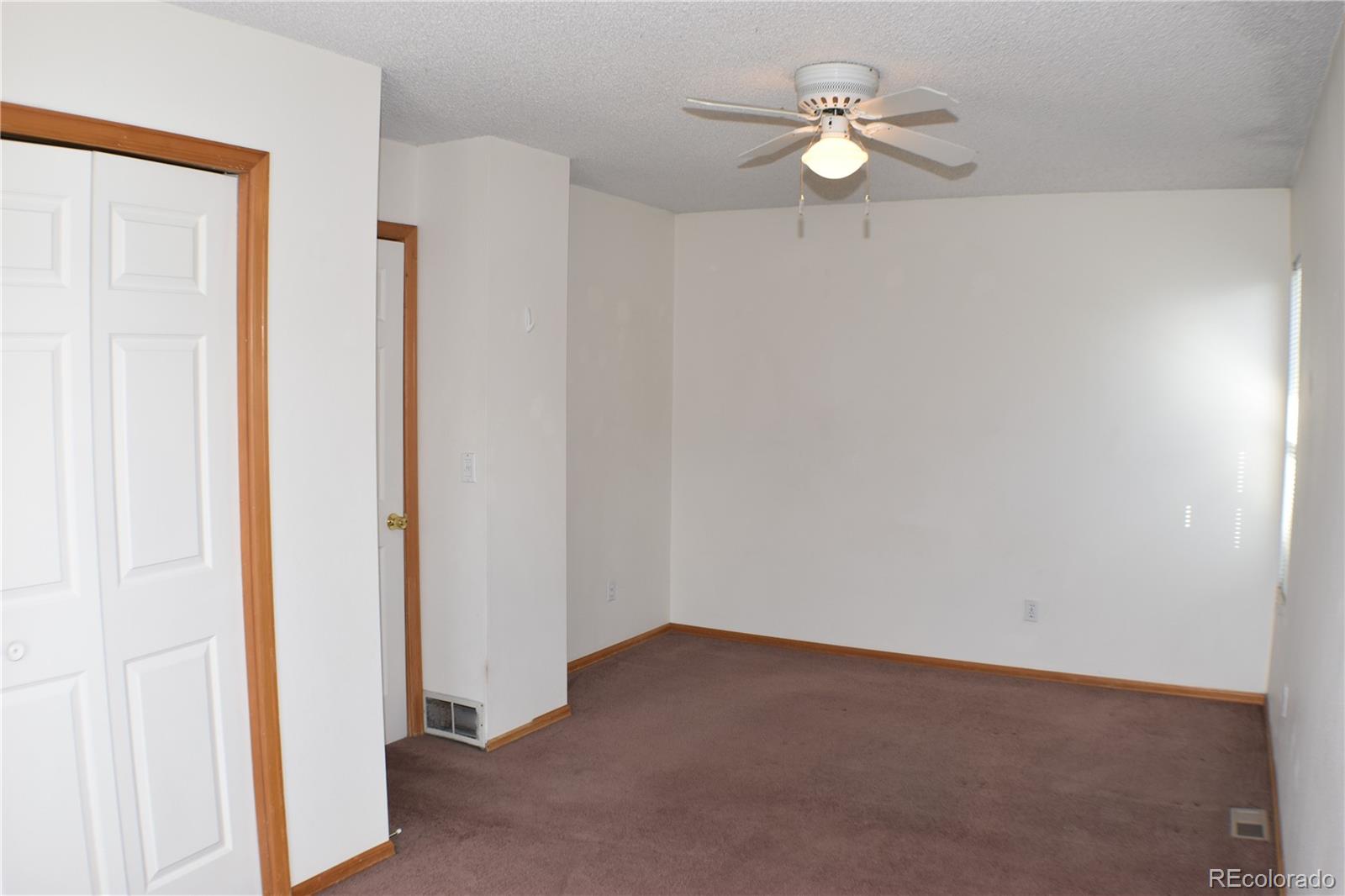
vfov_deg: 35.5
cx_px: 672
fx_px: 1401
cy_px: 448
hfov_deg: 51.3
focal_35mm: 38
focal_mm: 25
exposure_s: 1/125
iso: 400
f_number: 5.6
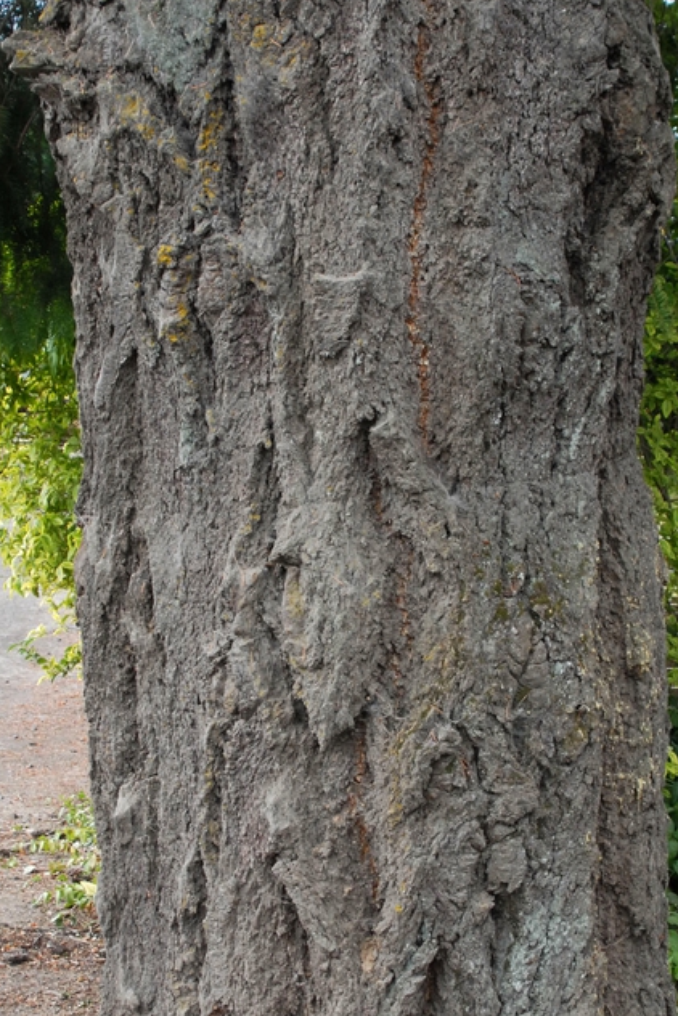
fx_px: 1921
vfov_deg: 29.6
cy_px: 579
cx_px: 390
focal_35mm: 68
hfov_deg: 20.0
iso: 400
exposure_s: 1/180
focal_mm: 28
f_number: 7.1
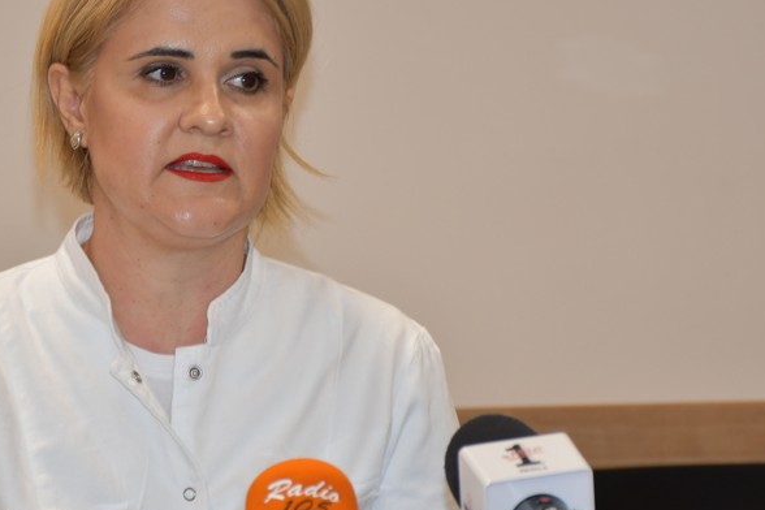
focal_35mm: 195
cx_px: 222
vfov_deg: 7.0
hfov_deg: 10.5
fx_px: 4143
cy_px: 235
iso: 400
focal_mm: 75
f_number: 5
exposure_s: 1/60
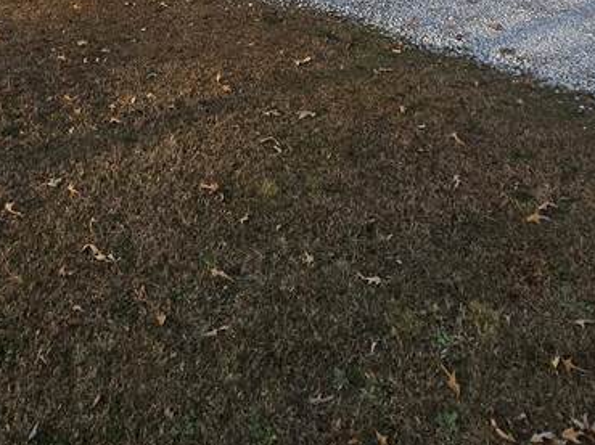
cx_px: 275
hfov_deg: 42.1
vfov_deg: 23.0
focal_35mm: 45
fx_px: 773
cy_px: -291
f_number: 2.2
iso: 50
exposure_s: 1/471
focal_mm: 2.2
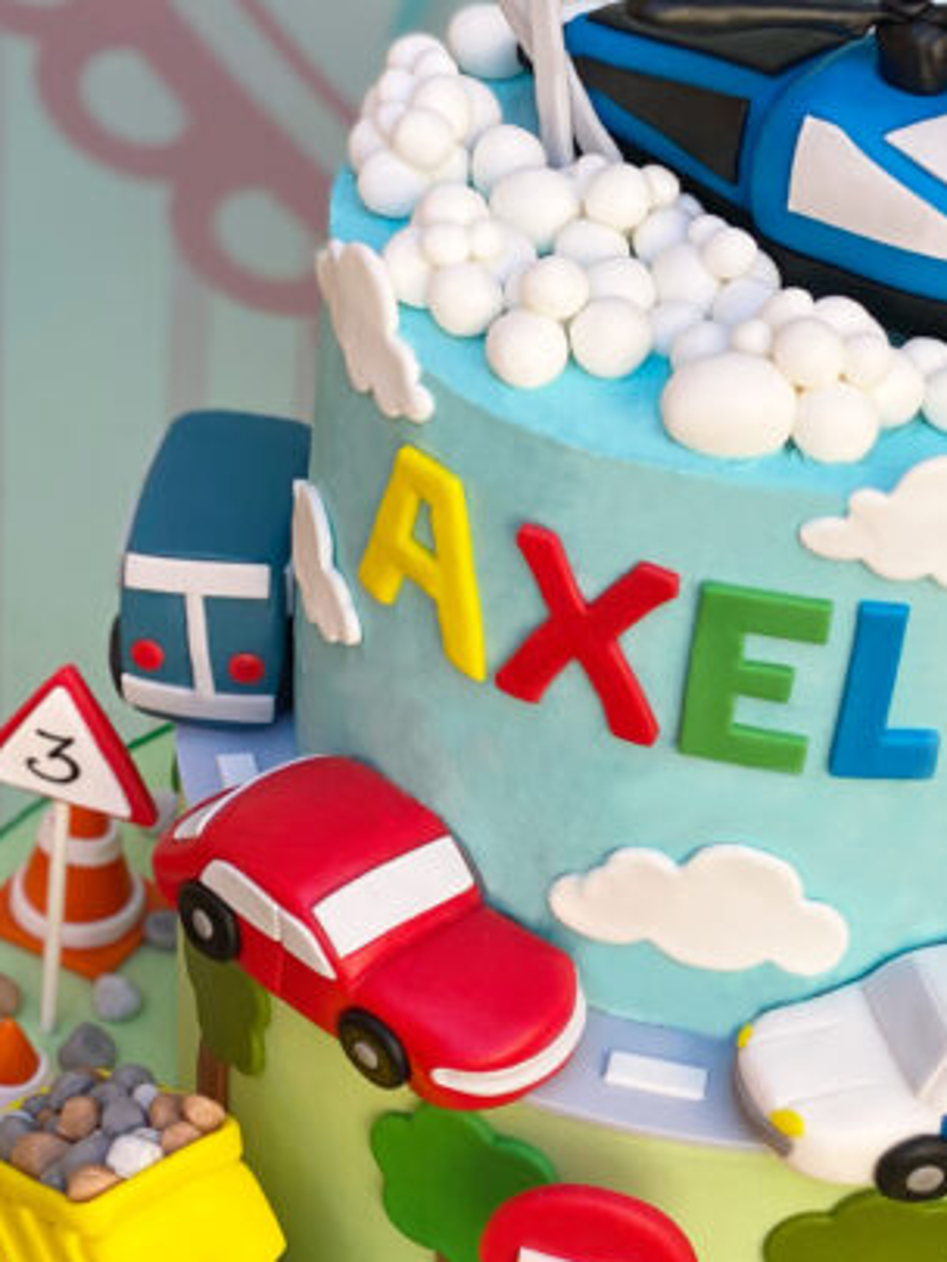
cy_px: 779
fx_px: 3463
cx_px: 780
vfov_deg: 20.6
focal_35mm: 95
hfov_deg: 15.5
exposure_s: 1/180
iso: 20
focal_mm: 6
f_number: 2
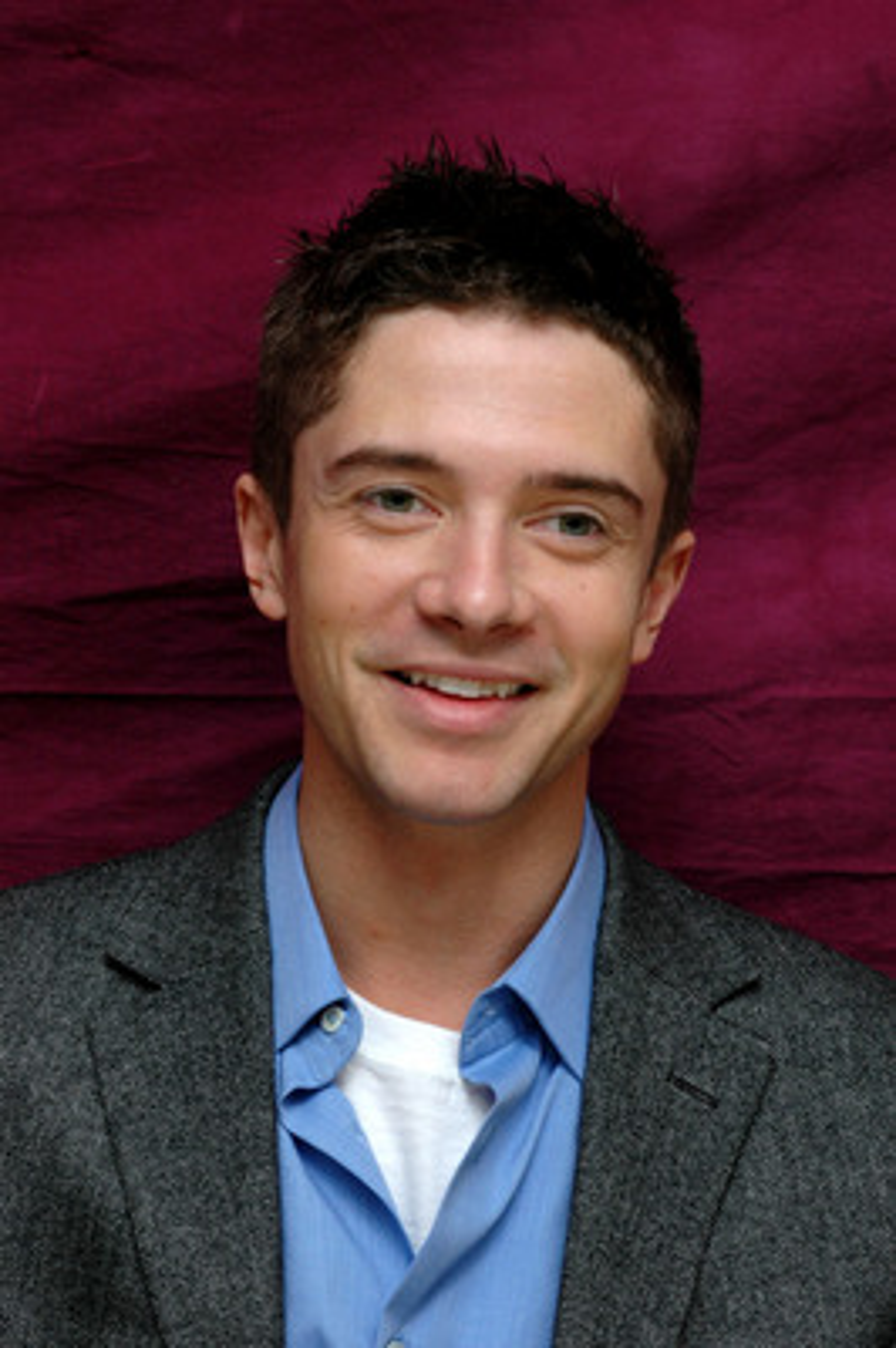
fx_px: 6282
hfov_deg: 8.2
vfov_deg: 12.2
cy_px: 674
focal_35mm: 168
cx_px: 448
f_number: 6.3
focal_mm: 112
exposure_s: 1/400
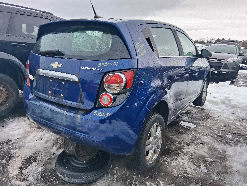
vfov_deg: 53.1
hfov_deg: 67.3
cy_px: 93
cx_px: 124
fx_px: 186
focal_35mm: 26
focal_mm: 3.98
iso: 40
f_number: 1.8
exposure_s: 1/100
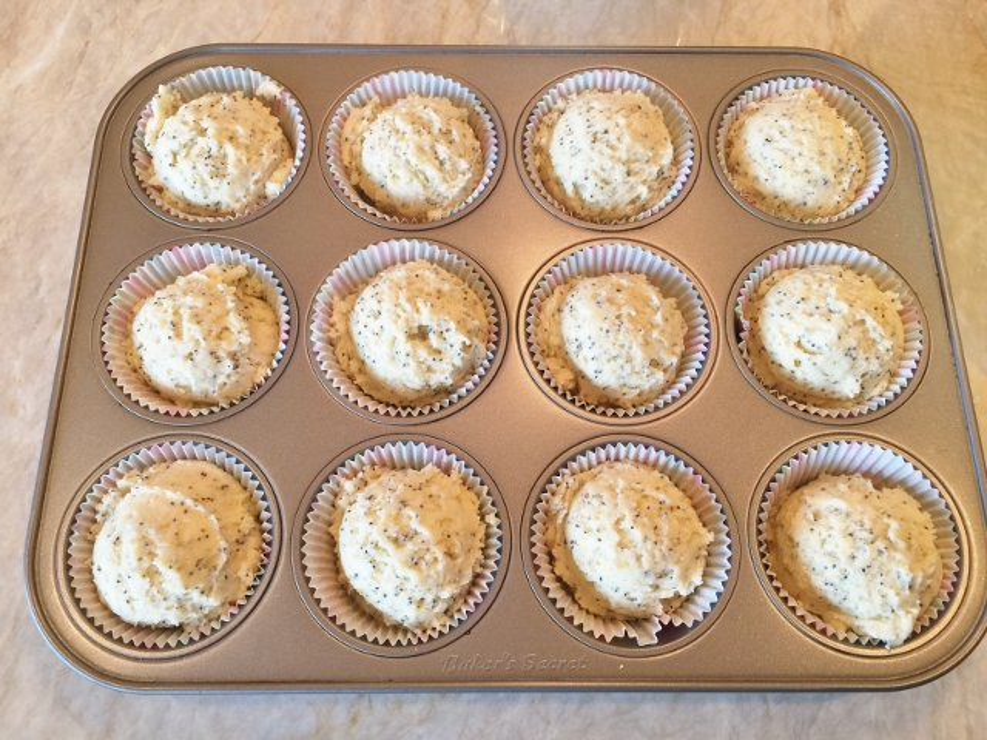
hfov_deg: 61.7
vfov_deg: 48.2
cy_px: 370
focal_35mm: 29
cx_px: 494
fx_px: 827
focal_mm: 4.15
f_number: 2.2
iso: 50
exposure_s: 1/33
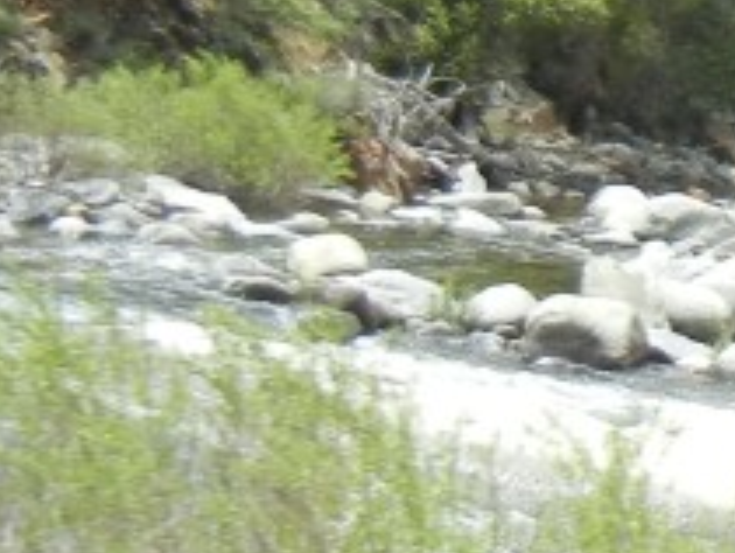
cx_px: 1449
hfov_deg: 12.1
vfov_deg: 10.0
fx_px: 3104
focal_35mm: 146
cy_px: -88
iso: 160
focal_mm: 5.4
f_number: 3.5
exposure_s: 1/766
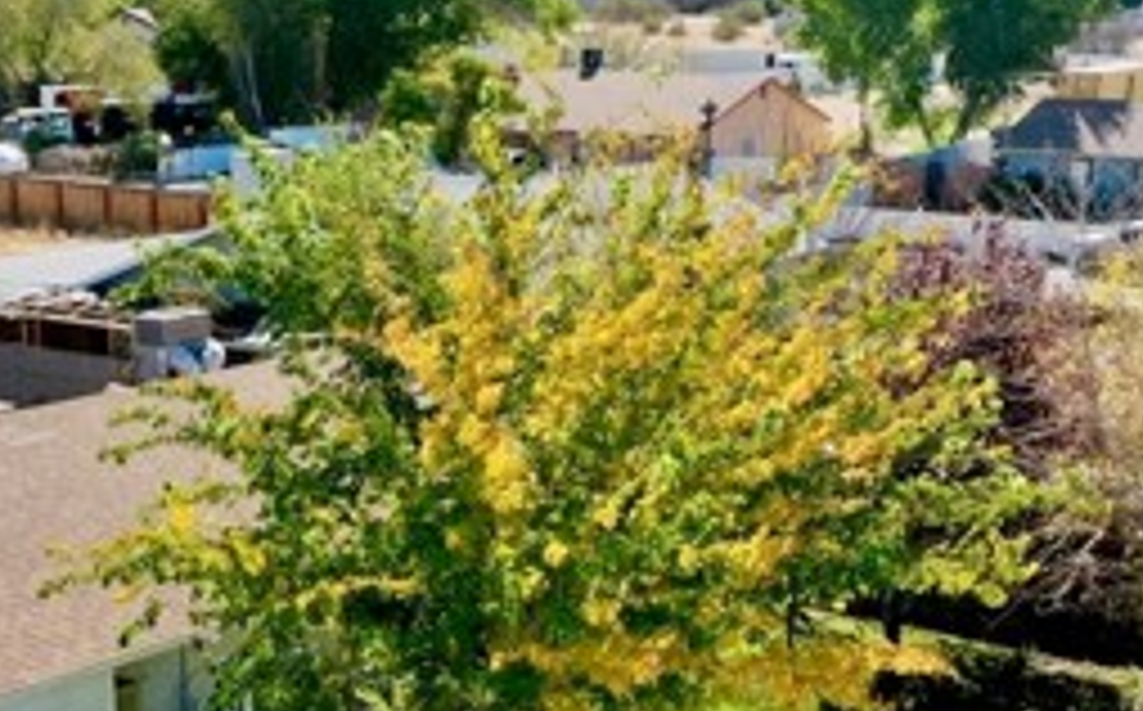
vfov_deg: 17.1
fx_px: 2240
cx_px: 320
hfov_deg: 28.3
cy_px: 896
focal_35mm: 72
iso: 100
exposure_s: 1/500
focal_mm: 10.26
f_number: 5.6
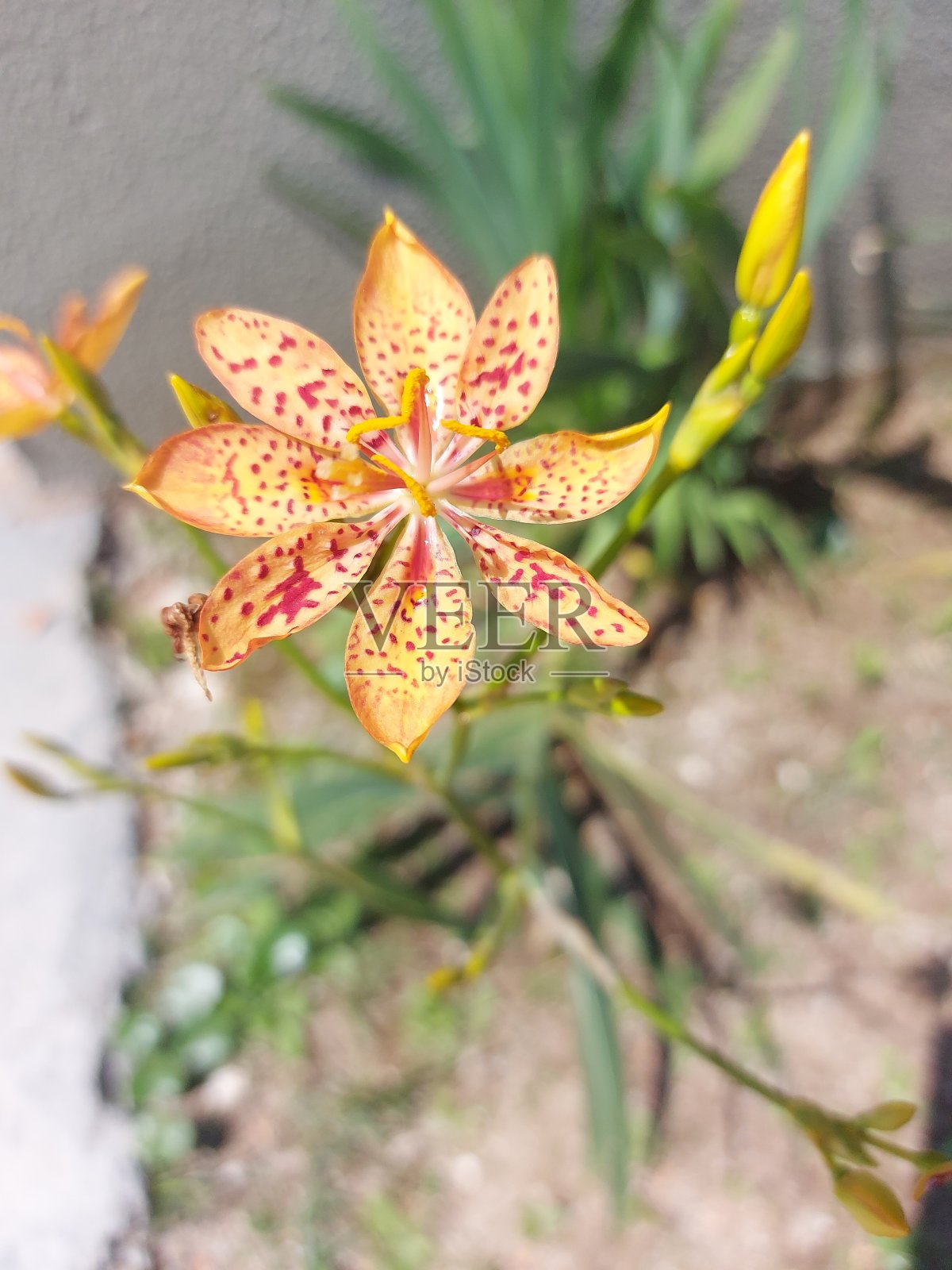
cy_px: 635
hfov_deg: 56.8
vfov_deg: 71.6
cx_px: 476
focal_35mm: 24
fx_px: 880
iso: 100
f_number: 1.8
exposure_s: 1/2926
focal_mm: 5.23
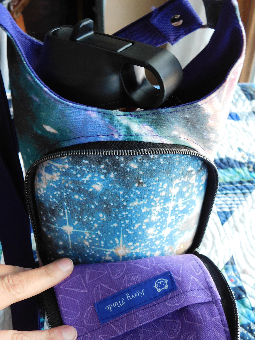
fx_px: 393
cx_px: 128
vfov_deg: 46.8
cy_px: 170
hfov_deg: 36.0
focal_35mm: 40
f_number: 3.6
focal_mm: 7.1
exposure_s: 1/13
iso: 400
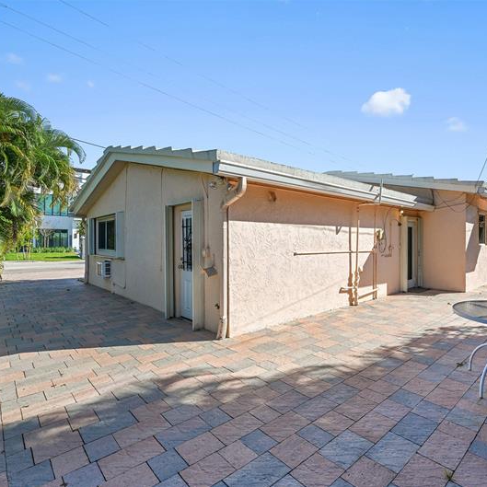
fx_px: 287
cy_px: 244
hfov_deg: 77.8
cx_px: 330
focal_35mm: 18
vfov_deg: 80.7
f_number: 9
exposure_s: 1/60
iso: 64
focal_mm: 14
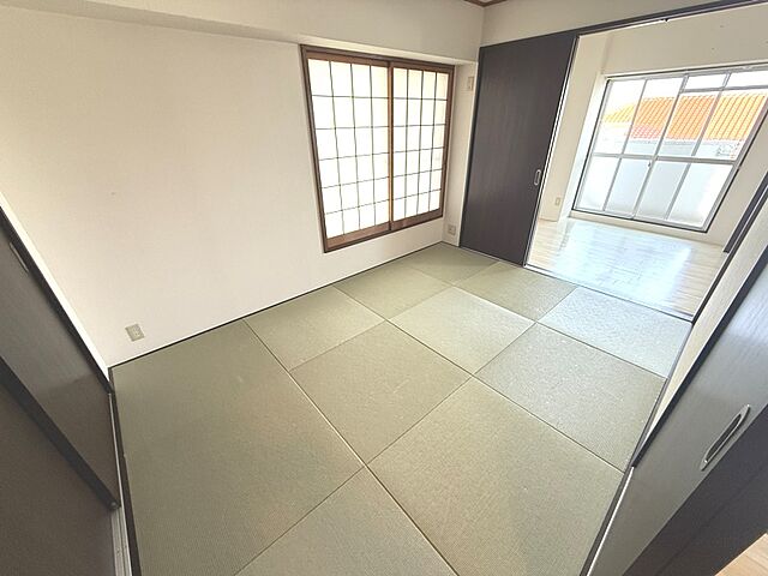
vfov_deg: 85.7
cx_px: 384
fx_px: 311
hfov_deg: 102.1
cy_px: 288
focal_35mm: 14
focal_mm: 2.22
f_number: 2.2
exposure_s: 1/120
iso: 250
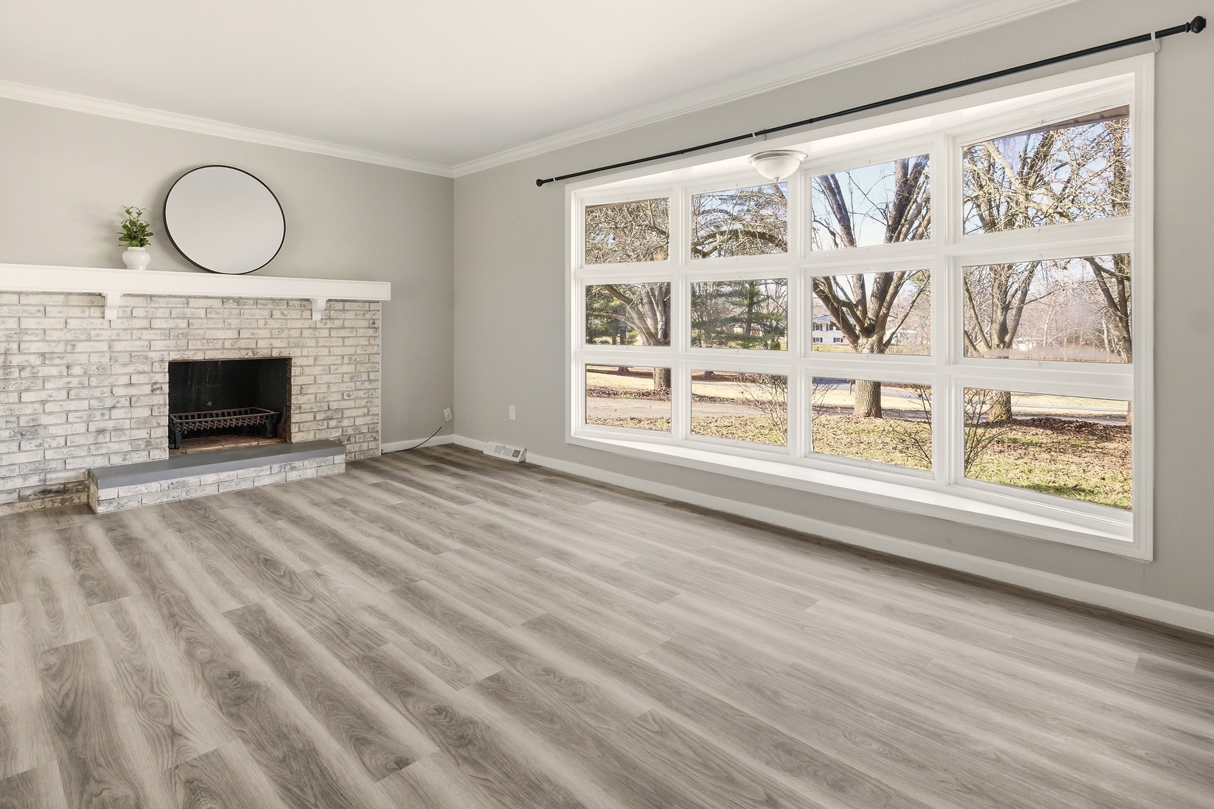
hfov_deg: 89.9
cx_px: 573
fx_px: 607
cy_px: 338
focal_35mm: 18
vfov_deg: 66.9
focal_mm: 10
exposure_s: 1/140
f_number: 9
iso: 400
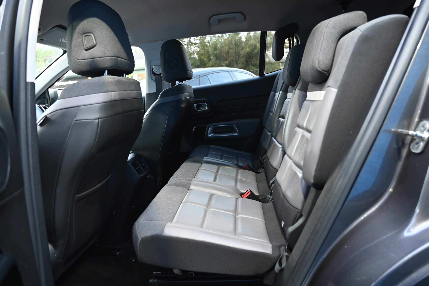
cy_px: 143
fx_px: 286
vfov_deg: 53.1
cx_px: 214
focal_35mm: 24
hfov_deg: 73.7
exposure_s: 1/60
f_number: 4
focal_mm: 24
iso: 3600
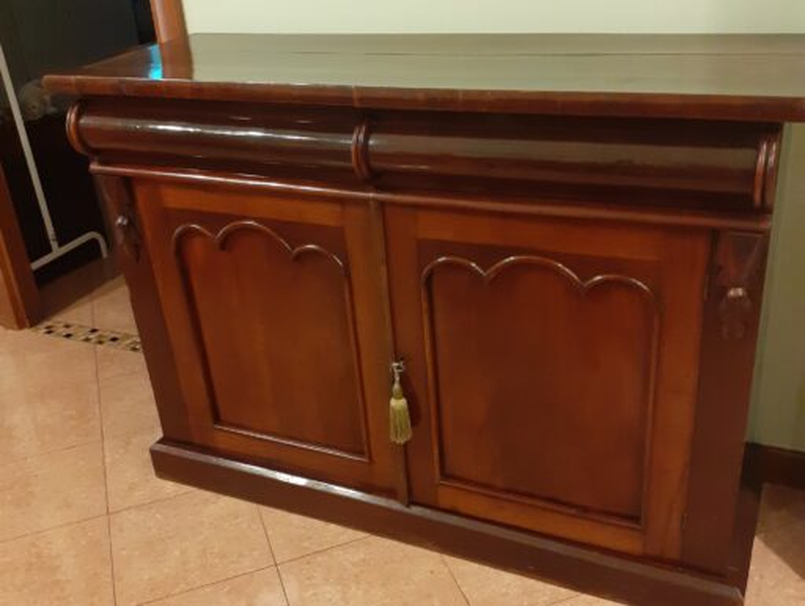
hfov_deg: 65.3
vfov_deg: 51.4
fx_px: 628
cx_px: 402
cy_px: 303
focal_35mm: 27
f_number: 1.9
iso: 250
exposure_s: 1/25
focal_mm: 3.6
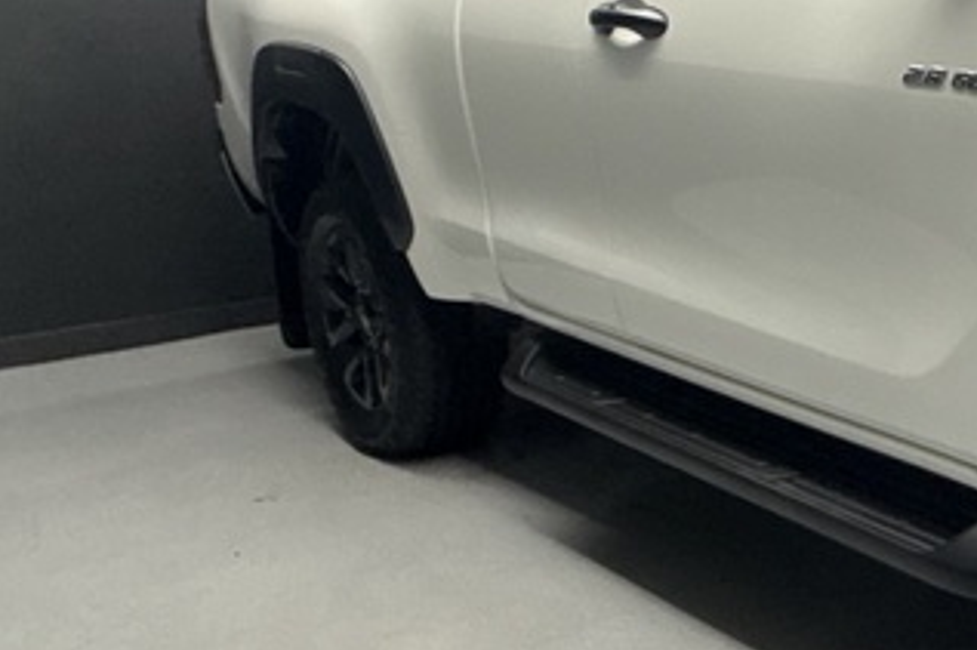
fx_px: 1275
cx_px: 1279
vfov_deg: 28.5
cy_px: 237
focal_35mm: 47
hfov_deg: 31.8
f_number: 2.2
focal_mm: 2.22
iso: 160
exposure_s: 1/100
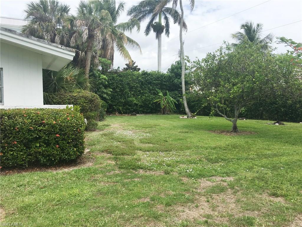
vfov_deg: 48.2
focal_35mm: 29
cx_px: 151
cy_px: 114
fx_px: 253
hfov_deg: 61.7
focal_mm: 4.15
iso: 25
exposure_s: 1/1451
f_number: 2.2
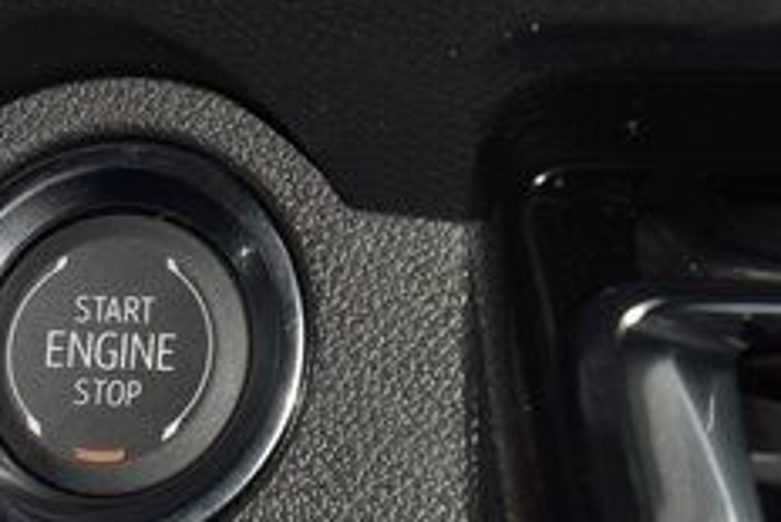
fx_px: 6295
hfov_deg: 7.1
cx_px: 88
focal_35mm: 290
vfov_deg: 4.7
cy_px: 352
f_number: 8
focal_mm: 70
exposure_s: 1/125
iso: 100
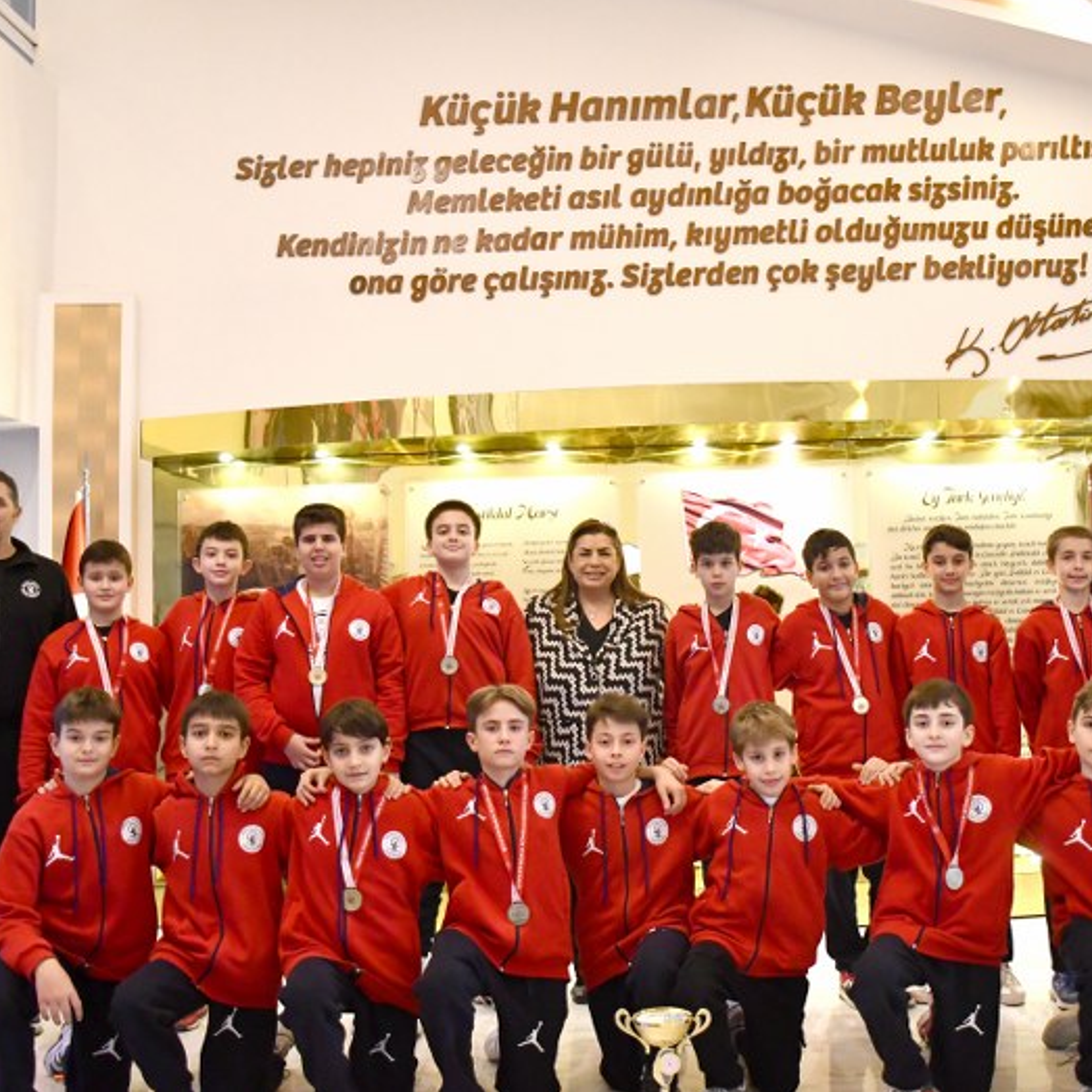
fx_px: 1392
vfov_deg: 42.8
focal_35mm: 39
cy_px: 540
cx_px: 679
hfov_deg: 42.5
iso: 3200
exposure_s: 1/80
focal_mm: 20
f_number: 3.5
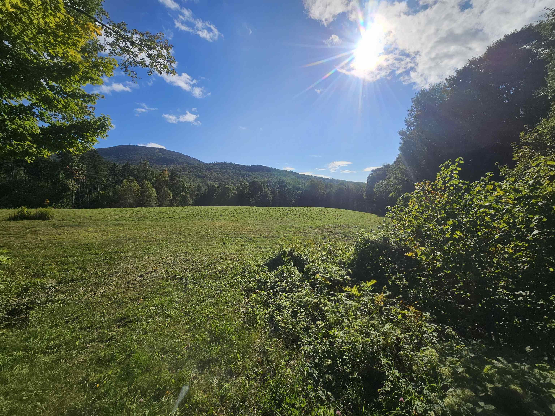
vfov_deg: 89.9
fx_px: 208
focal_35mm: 13
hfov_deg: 106.2
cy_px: 208
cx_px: 278
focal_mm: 2.2
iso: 50
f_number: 2.2
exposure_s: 1/4717
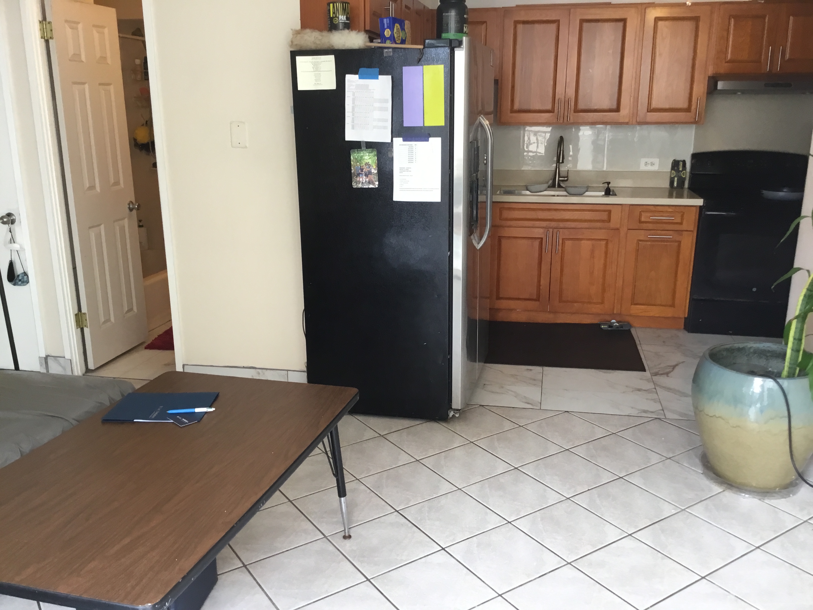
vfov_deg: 45.4
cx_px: 406
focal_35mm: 31
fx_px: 728
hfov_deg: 58.4
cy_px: 305
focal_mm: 3.3
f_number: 2.4
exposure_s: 1/30
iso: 50
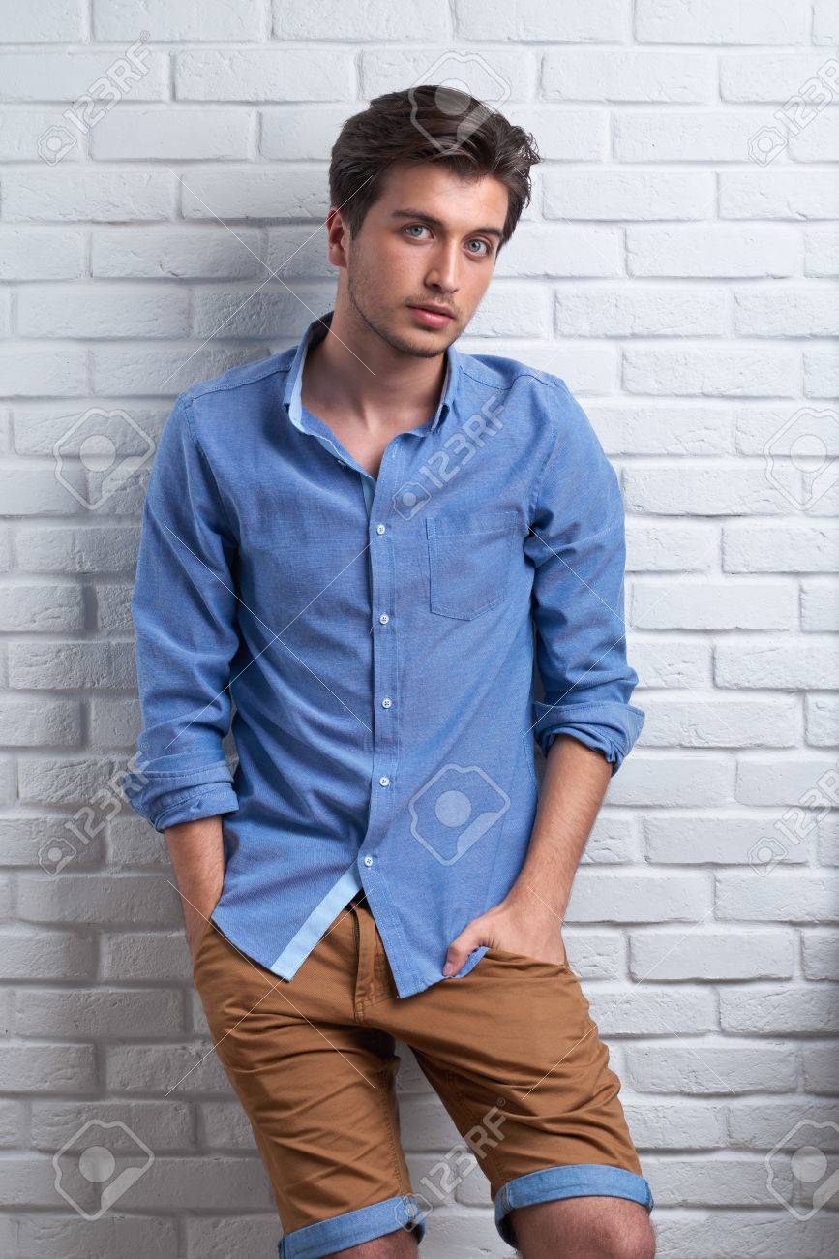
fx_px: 2970
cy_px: 630
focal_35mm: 85
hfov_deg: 16.1
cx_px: 420
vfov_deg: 23.9
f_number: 7.1
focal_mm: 85
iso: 100
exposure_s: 1/200
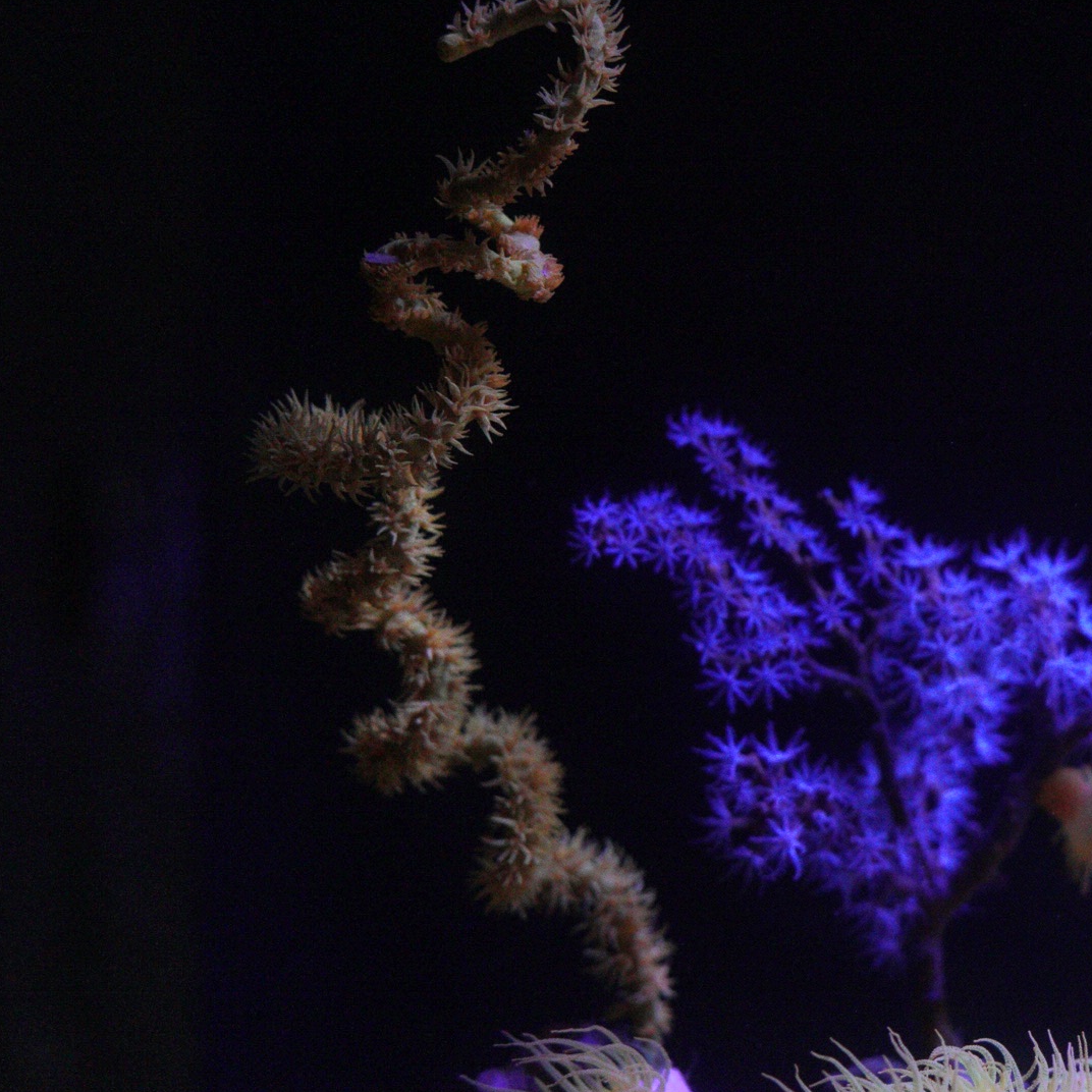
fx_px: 6174
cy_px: 545
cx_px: 670
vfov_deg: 10.1
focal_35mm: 173
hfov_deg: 10.1
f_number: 3.2
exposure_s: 1/161
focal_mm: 90
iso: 6400
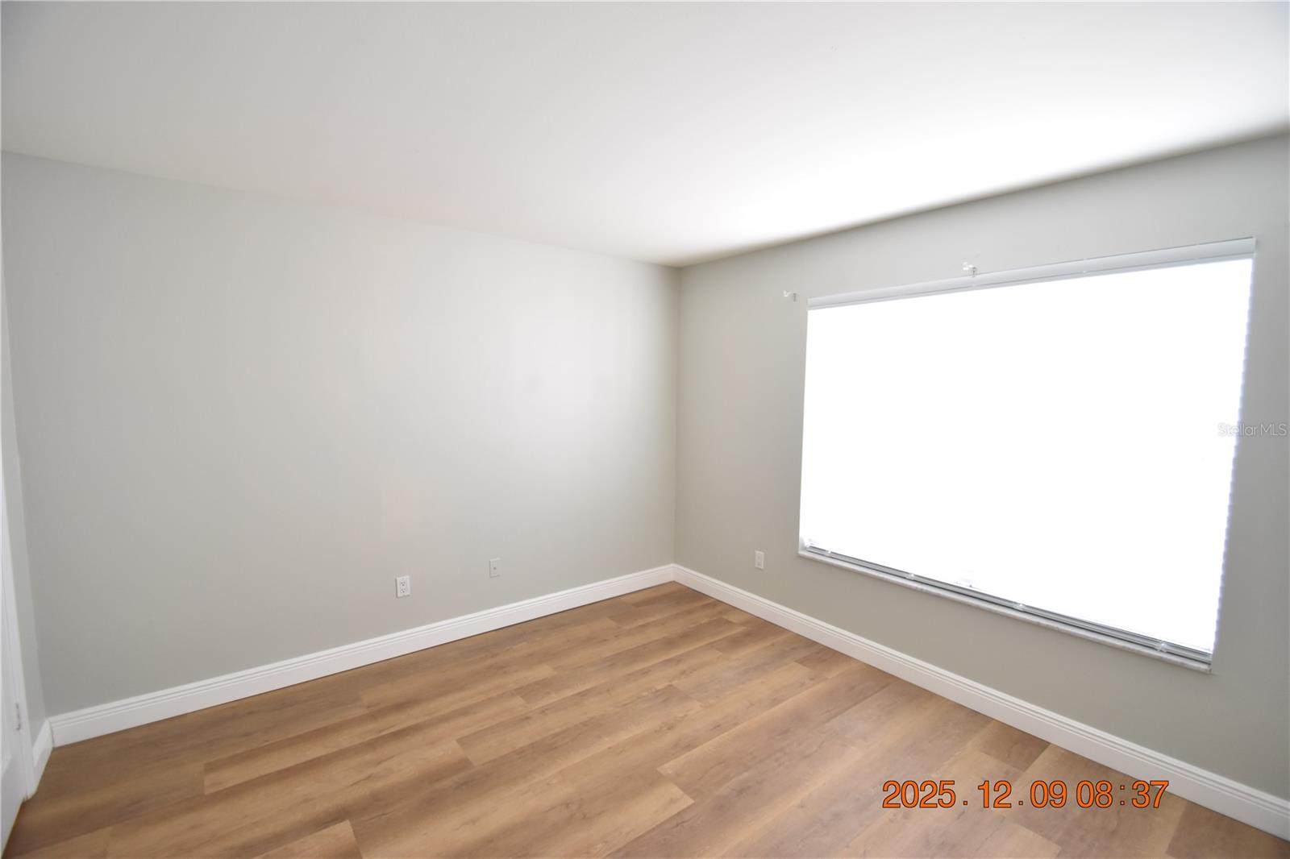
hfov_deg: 100.4
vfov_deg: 77.3
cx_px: 645
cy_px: 430
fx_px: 537
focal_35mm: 15
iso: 800
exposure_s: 1/30
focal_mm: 10
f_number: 3.5
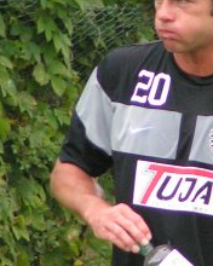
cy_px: 104
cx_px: 159
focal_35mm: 1346
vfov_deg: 1.4
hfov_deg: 1.2
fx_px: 10606
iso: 200
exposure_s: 1/320
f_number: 3.5
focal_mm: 58
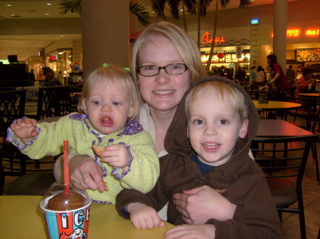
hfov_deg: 52.7
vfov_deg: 40.7
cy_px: 120
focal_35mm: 35
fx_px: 323
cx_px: 160
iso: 100
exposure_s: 1/45
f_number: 2.8
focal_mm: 5.8
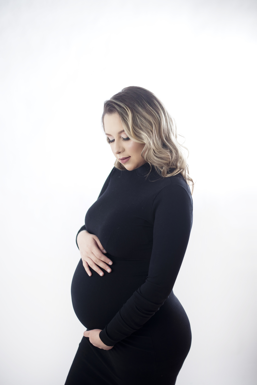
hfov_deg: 27.0
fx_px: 535
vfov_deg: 39.6
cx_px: 128
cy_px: 192
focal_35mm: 50
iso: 200
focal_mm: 50
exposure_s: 1/200
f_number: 1.8
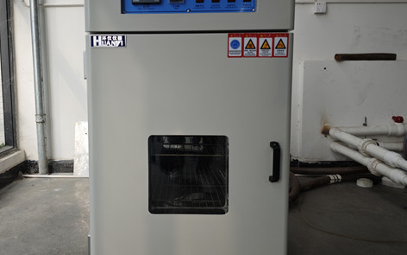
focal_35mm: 31
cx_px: 163
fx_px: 344
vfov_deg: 40.5
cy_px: 114
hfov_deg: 60.7
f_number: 1.6
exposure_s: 1/119
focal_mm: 6.55
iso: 50
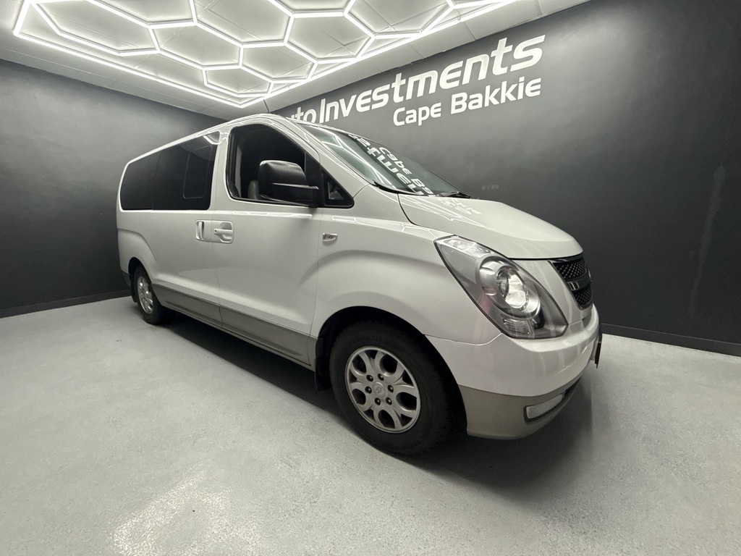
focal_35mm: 14
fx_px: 300
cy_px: 278
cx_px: 370
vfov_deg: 85.7
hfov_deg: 102.1
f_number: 2.2
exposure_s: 1/100
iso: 160
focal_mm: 2.22
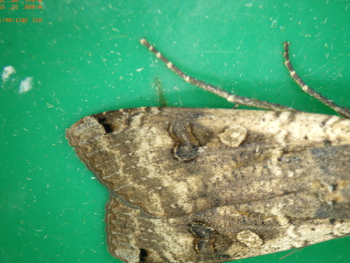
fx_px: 566
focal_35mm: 56
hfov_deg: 34.0
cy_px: 212
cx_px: 239
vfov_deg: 25.6
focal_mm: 6.1
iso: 125
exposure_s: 1/160
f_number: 4.6
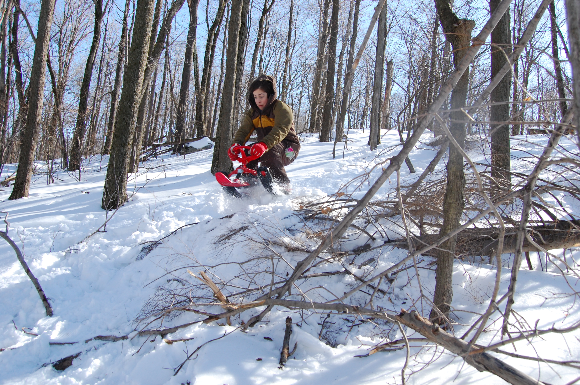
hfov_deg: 67.4
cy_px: 192
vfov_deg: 47.8
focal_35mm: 27
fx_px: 435
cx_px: 290
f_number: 6.3
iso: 400
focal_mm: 18
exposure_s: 1/500
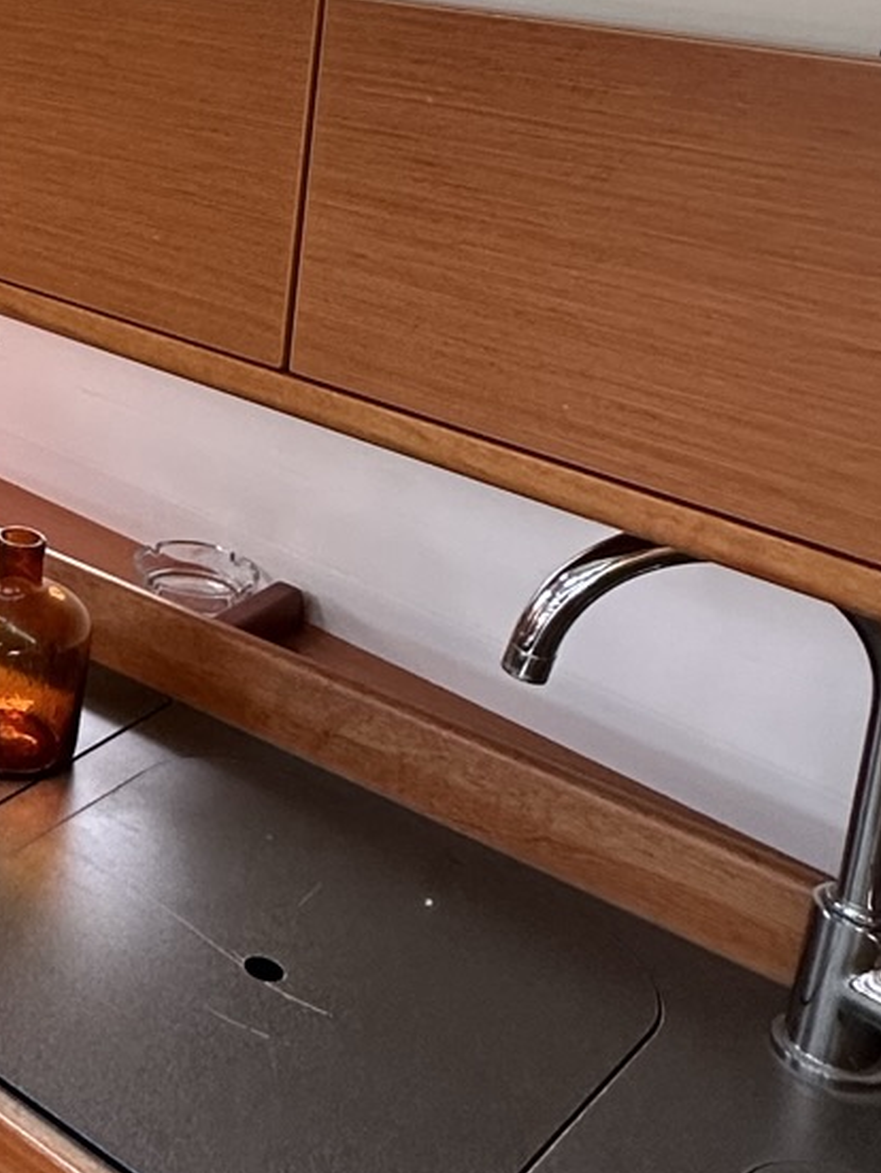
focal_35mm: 52
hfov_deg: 22.9
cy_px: 200
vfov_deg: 35.4
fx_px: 1763
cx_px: -436
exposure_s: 1/99
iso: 160
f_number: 2.2
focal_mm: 2.22
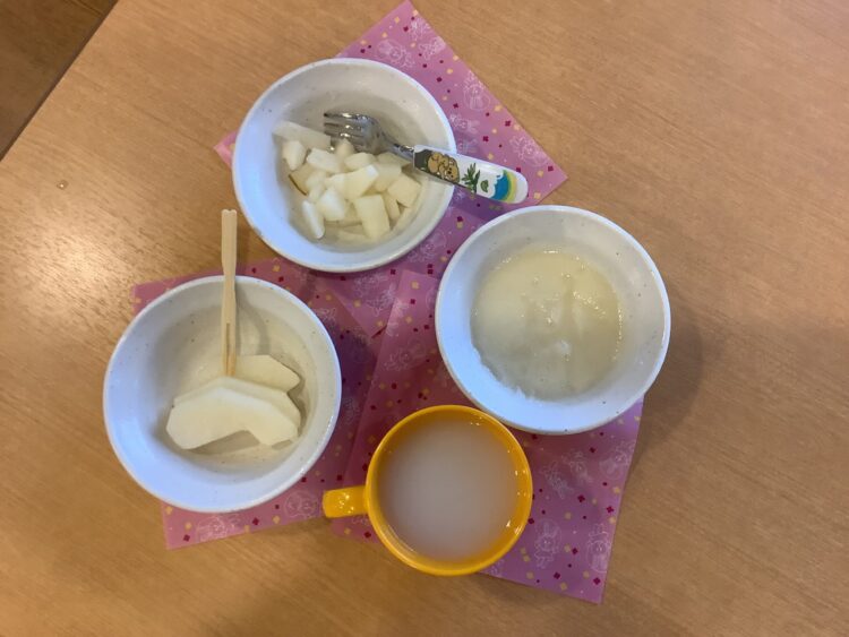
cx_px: 424
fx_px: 761
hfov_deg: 58.3
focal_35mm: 31
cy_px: 318
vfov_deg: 45.5
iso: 125
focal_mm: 3.3
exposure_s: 1/60
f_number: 2.4
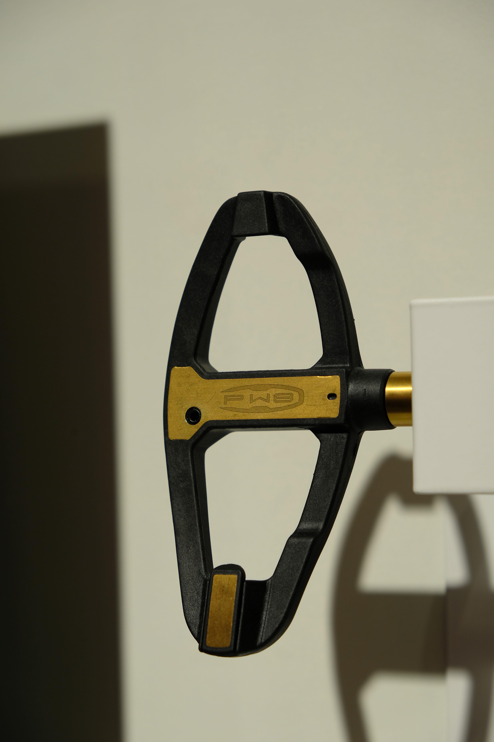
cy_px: 371
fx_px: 1708
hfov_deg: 16.5
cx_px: 247
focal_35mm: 83
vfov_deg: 24.5
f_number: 5
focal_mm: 55
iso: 200
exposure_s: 1/140
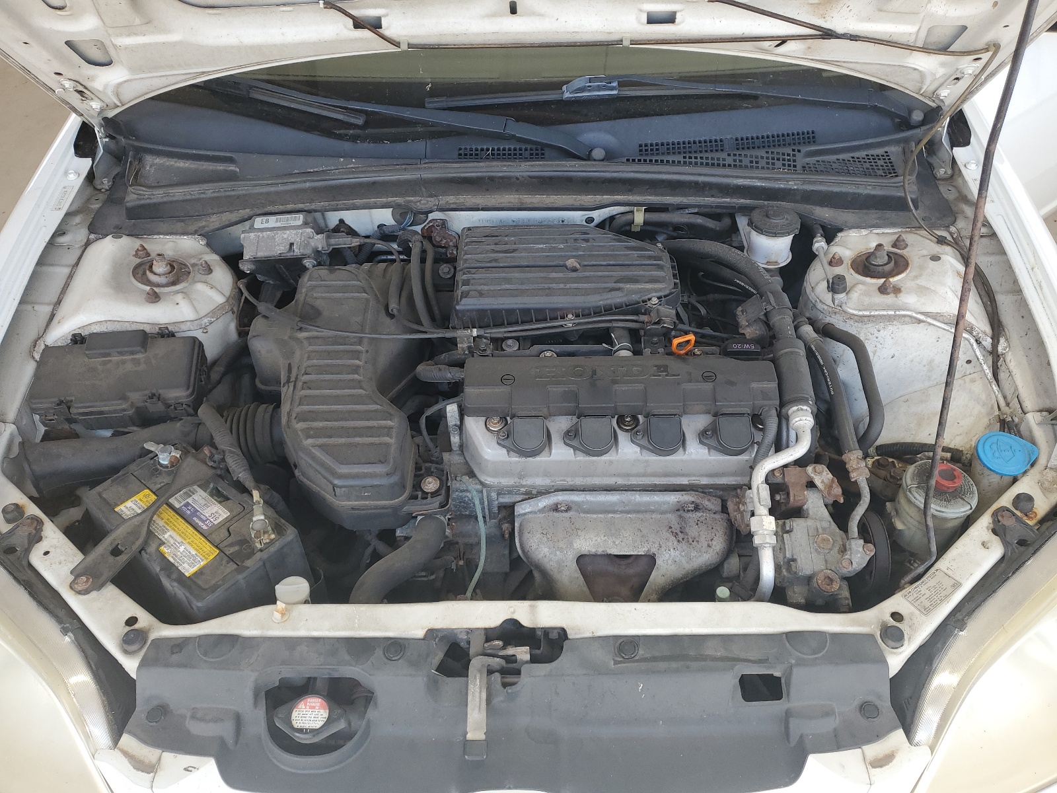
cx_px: 528
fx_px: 794
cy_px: 396
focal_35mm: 26
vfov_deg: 53.1
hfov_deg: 67.3
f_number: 1.5
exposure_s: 1/385
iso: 50
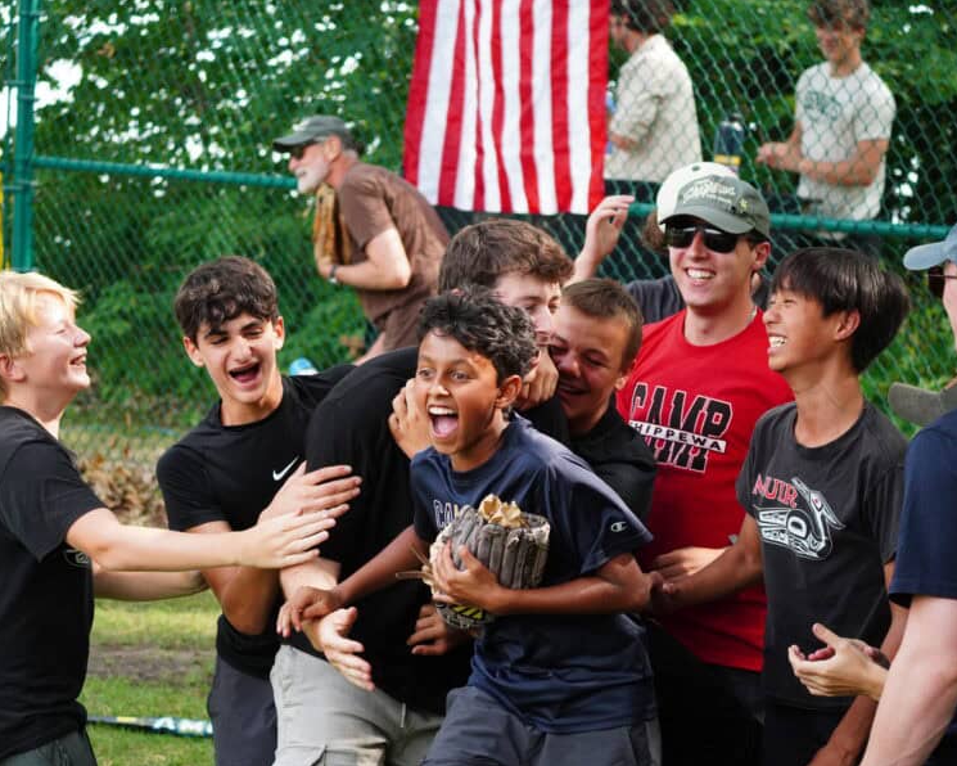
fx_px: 3370
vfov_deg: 13.0
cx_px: 450
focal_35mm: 119
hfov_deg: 16.2
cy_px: 383
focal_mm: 70
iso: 1250
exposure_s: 1/800
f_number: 4.5
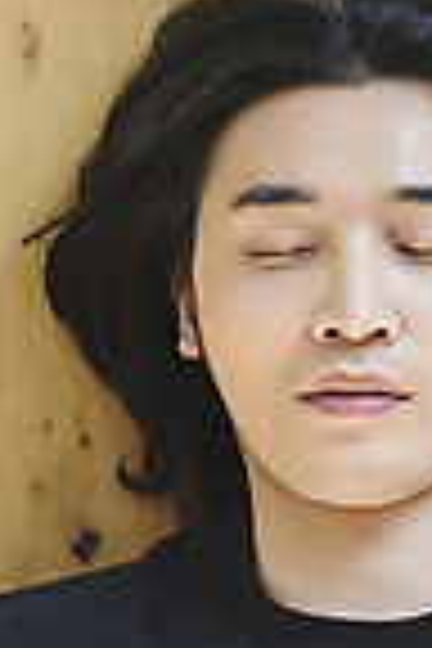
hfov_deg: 9.8
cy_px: 166
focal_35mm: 139
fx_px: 2502
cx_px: 371
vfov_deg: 14.7
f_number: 4
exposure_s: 1/100
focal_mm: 50
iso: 800
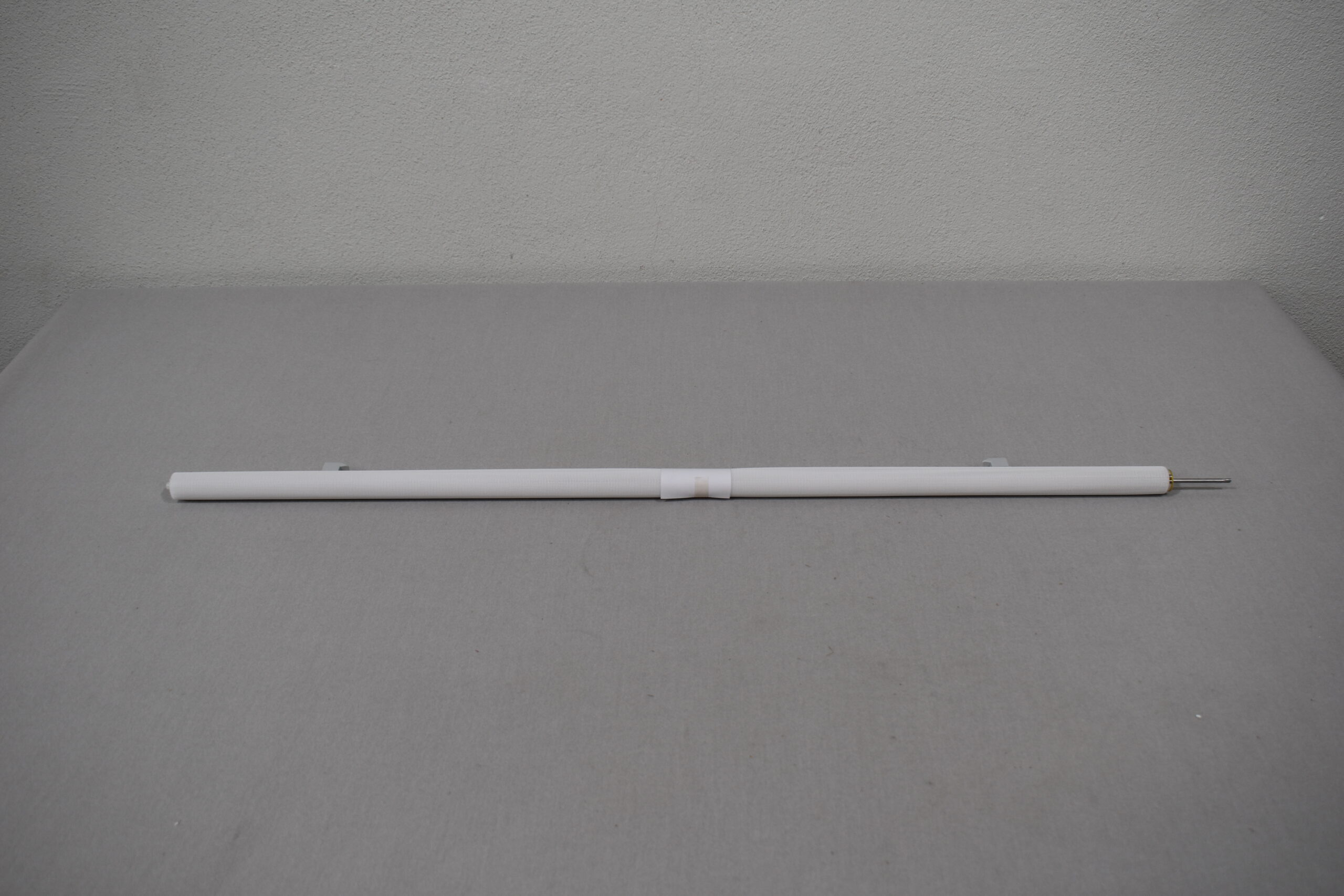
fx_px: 1288
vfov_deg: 38.4
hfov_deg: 55.1
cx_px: 672
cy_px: 448
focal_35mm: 34
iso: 220
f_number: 5.6
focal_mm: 23
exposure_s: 1/125
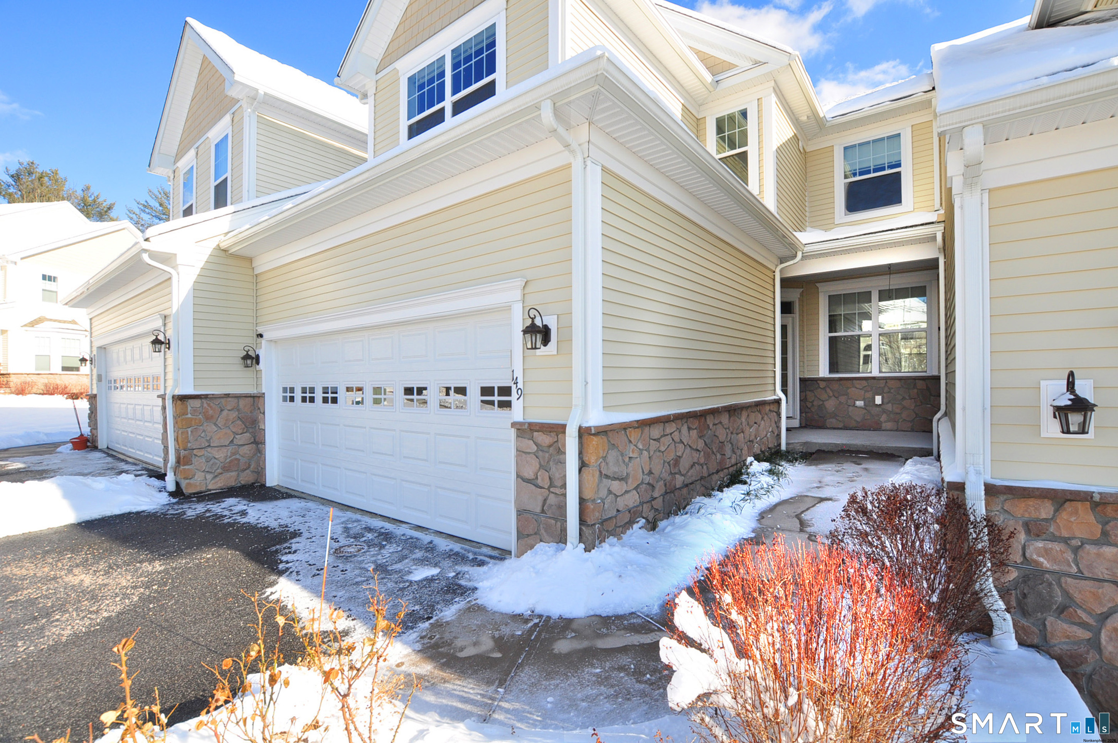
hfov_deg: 100.5
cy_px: 372
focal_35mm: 15
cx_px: 559
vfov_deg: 77.2
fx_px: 465
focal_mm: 10
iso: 200
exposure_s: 1/200
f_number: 8
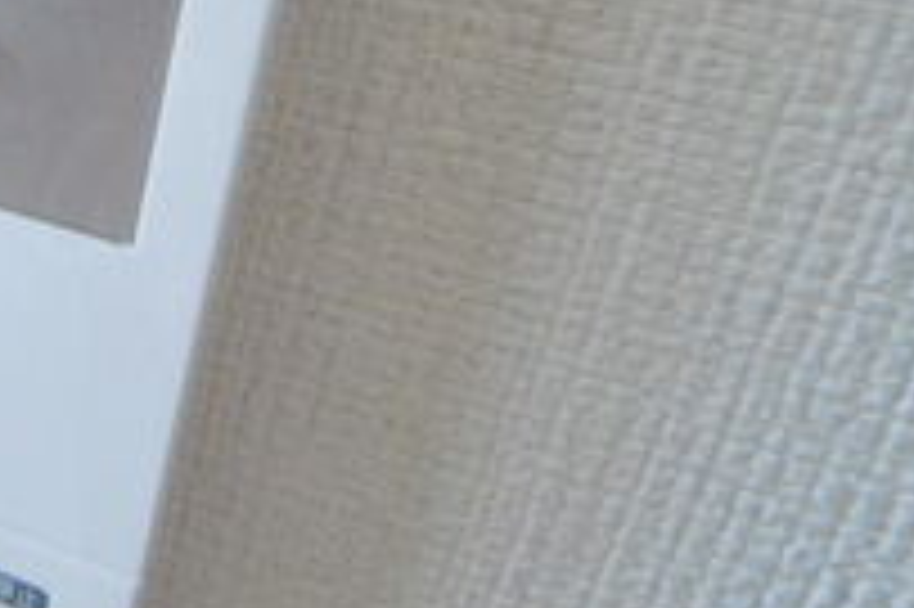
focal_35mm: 38
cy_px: -90
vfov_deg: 30.6
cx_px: -261
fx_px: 964
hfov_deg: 35.5
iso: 1600
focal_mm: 8
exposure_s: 1/80
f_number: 4.5
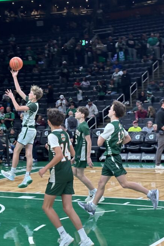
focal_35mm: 78
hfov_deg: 17.4
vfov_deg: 26.0
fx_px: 533
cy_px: 133
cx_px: 33
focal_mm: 6.86
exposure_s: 1/170
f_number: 1.78
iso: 80
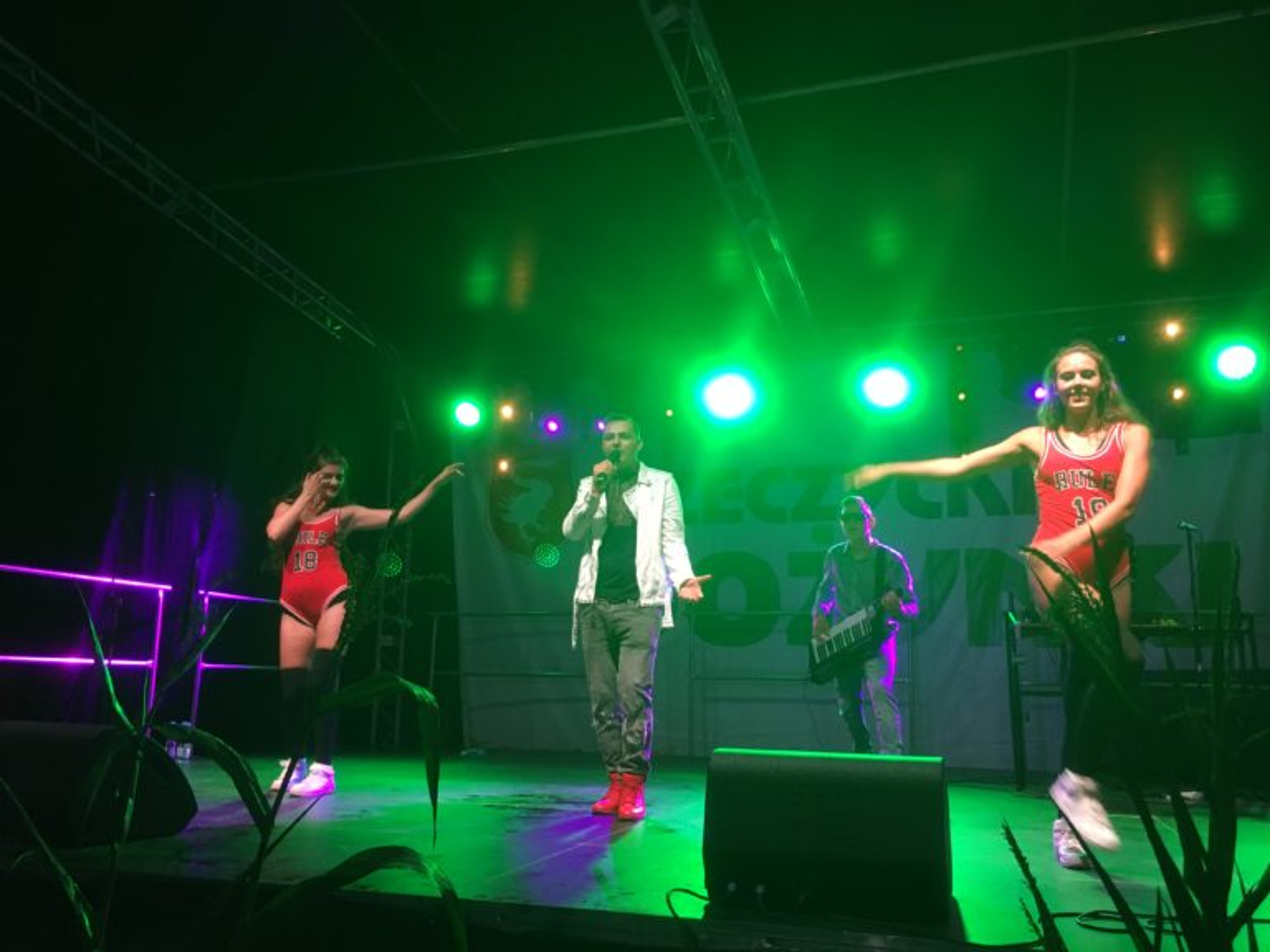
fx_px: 1064
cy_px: 476
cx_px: 635
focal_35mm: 29
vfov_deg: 48.2
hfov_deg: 61.7
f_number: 2.2
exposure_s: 1/33
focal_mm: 4.15
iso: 160
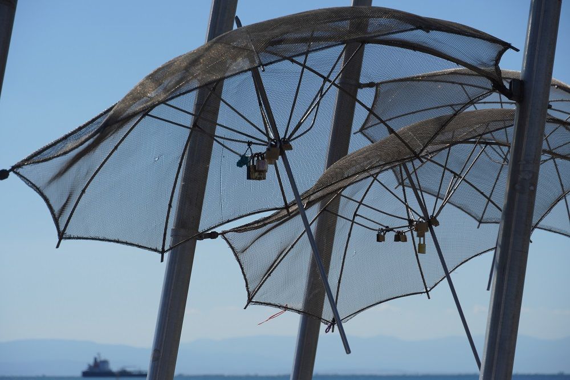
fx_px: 2160
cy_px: 190
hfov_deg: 15.0
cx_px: 285
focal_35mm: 136
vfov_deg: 10.0
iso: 100
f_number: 7.1
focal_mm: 91
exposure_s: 1/1000
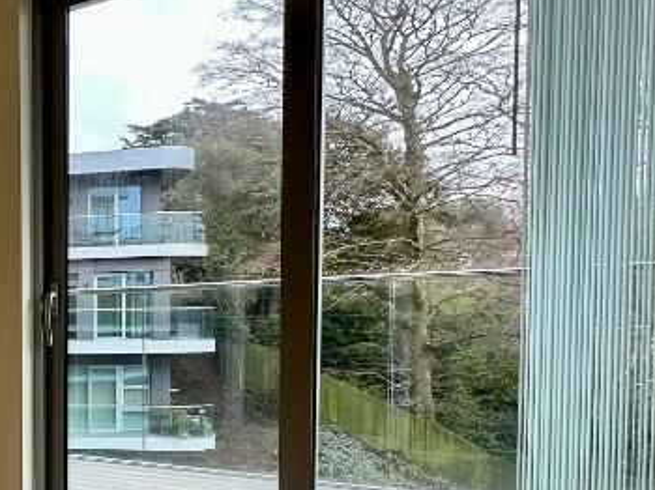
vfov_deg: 34.5
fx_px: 775
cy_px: 359
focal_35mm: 41
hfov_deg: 32.7
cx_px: -217
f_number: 2.2
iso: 40
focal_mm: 2.22
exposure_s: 1/129
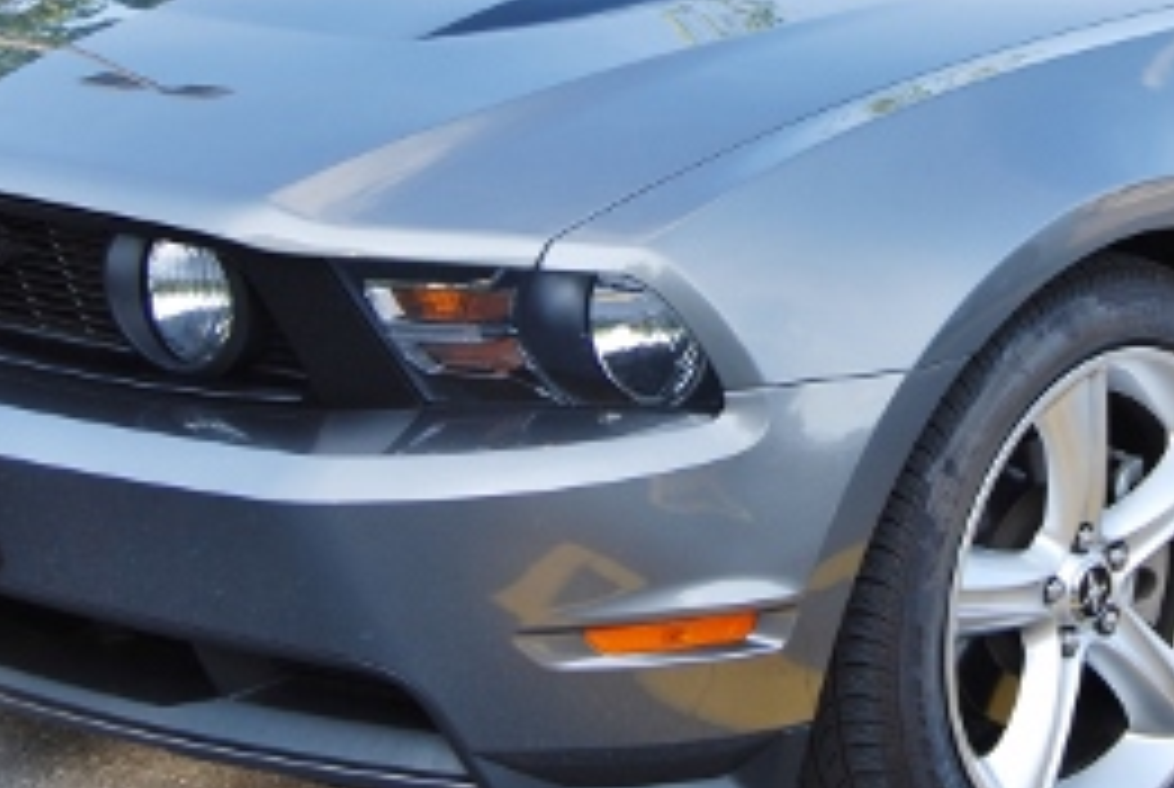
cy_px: 59
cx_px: 927
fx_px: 3365
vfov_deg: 13.2
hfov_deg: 19.6
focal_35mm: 103
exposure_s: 1/125
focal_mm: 28
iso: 125
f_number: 5.6
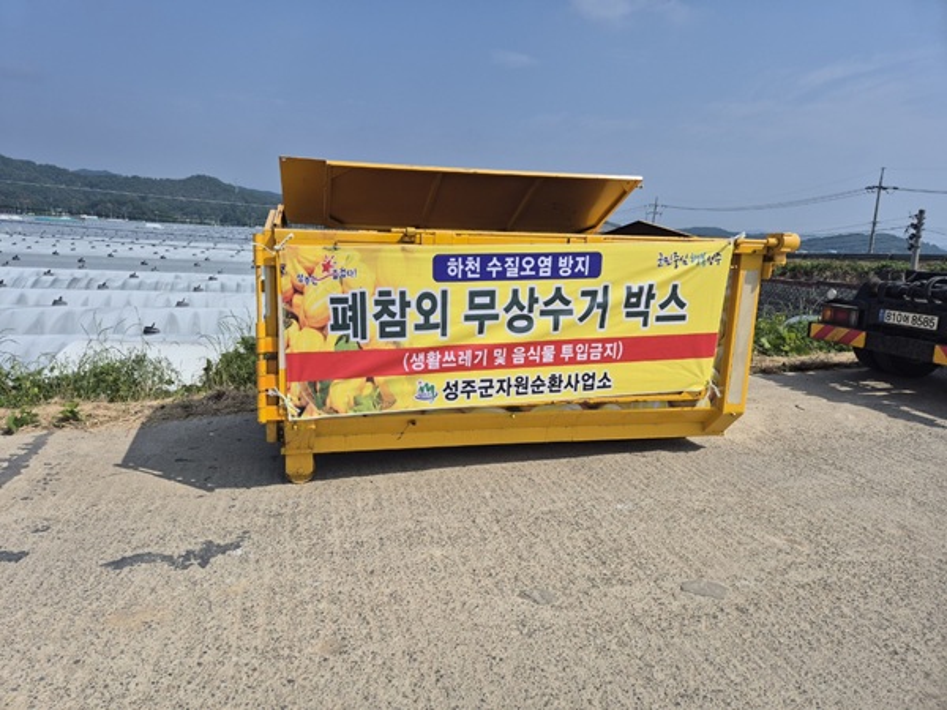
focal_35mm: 23
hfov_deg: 73.9
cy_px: 355
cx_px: 474
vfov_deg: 58.9
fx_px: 629
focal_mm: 5.4
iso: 25
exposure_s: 1/5000
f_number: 1.8
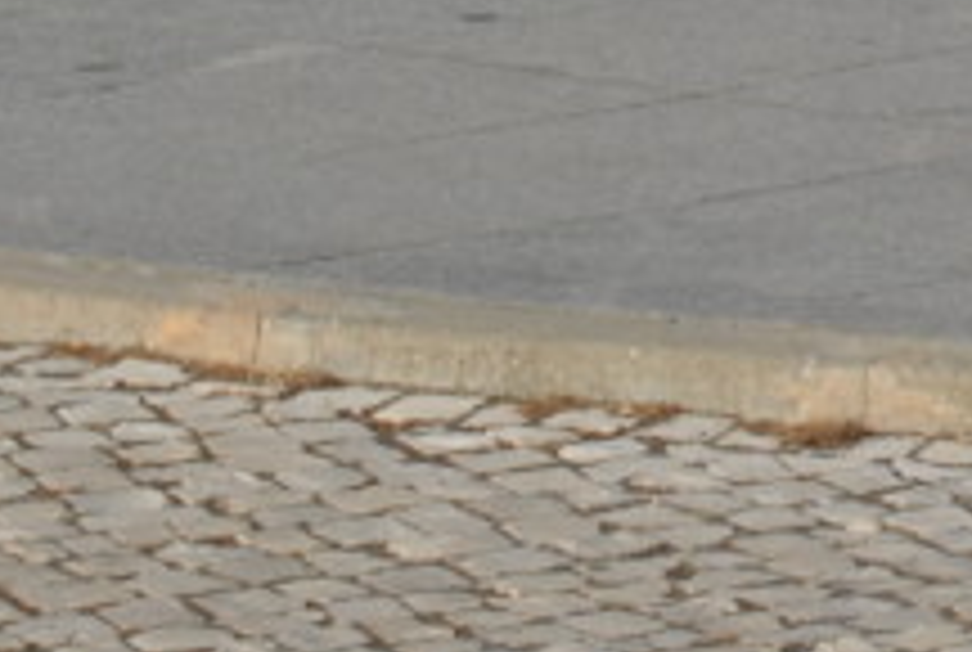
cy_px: -1203
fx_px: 11553
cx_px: 2538
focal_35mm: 427
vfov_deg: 3.2
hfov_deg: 4.7
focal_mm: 48
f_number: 9
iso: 100
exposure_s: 1/320
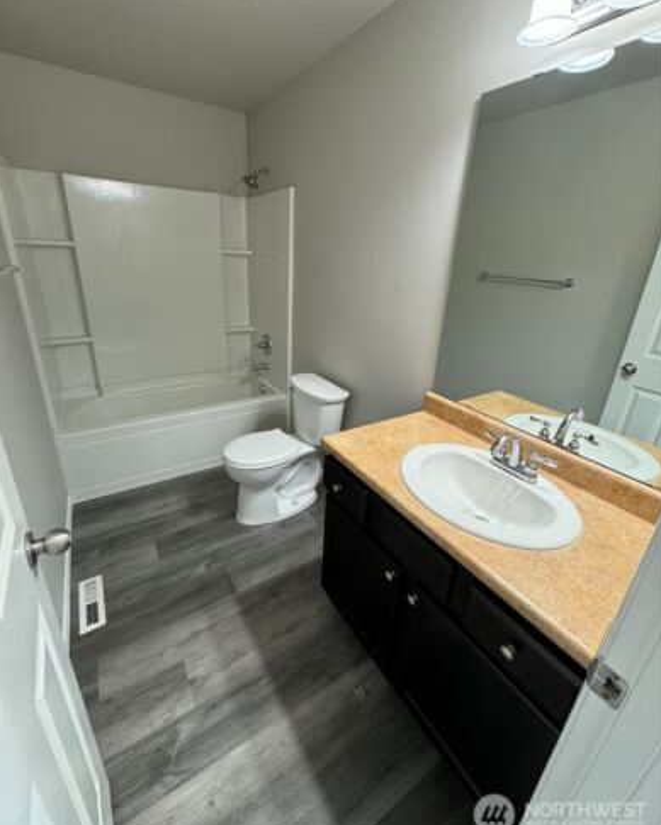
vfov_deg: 96.7
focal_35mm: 15
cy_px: 391
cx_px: 326
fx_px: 367
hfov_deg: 84.1
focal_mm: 2.22
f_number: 2.2
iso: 160
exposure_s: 1/60
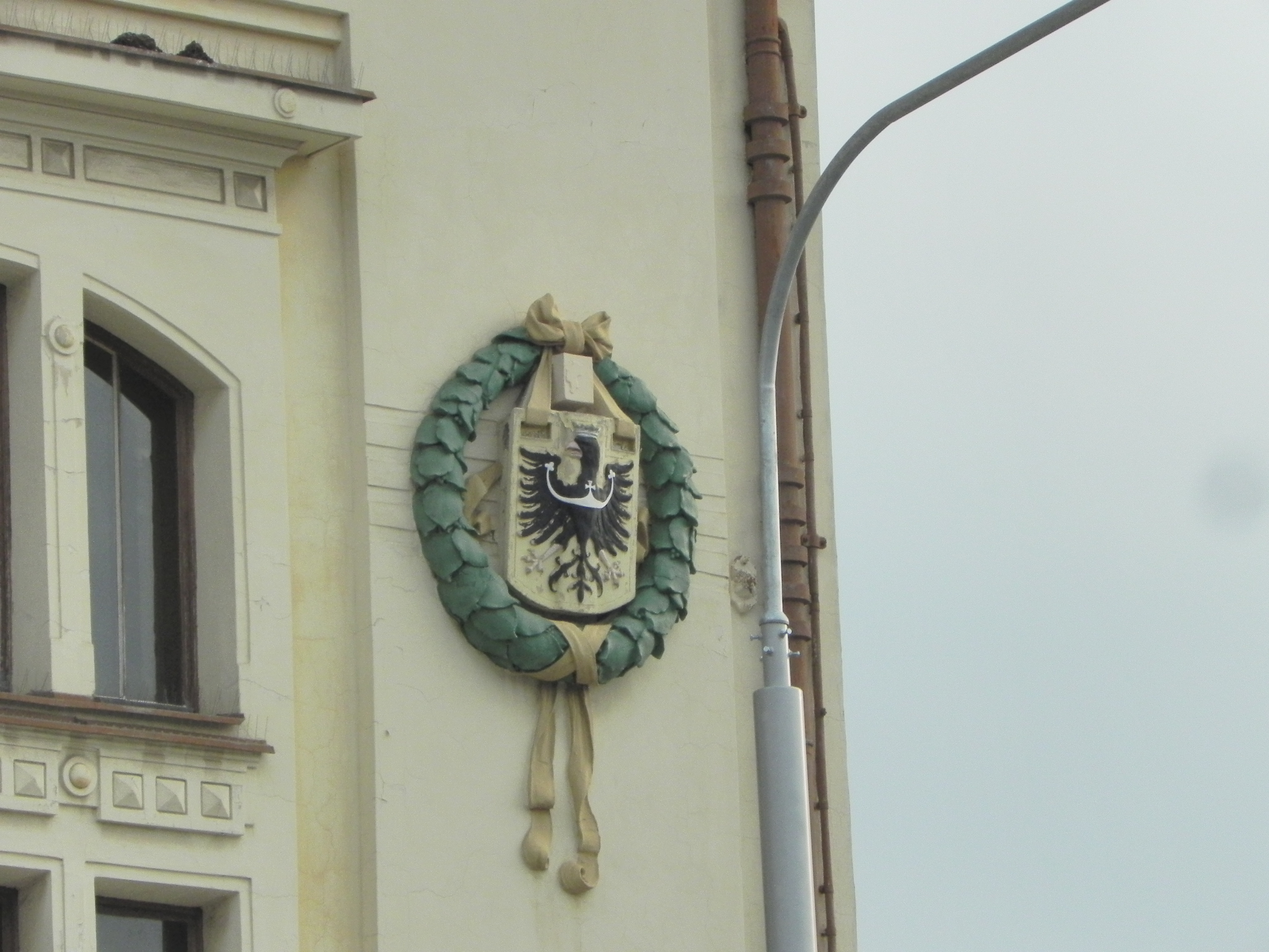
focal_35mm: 247
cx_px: 634
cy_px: 476
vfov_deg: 6.0
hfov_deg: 8.0
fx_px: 9055
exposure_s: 1/568
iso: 400
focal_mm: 44
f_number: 8
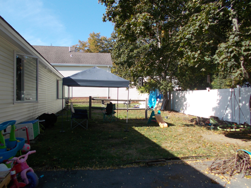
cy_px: 94
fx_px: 189
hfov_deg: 67.3
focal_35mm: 26
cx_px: 126
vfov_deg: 53.1
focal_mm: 4.6
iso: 80
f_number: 3.2
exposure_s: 1/400
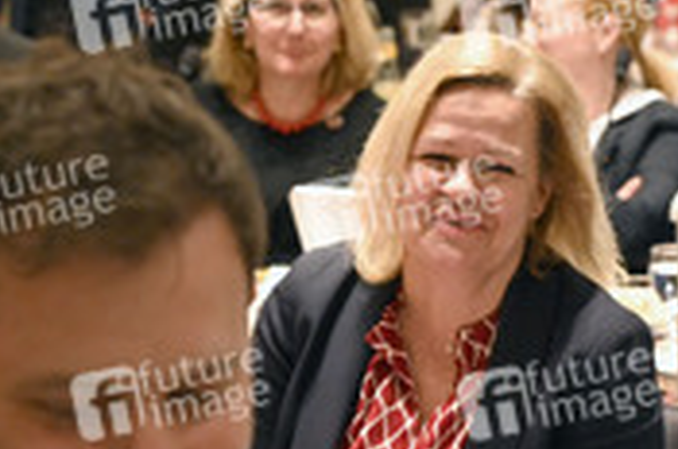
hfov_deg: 14.0
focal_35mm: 147
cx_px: 455
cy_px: 298
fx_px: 2763
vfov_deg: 9.3
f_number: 4
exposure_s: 1/320
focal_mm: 57
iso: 6400
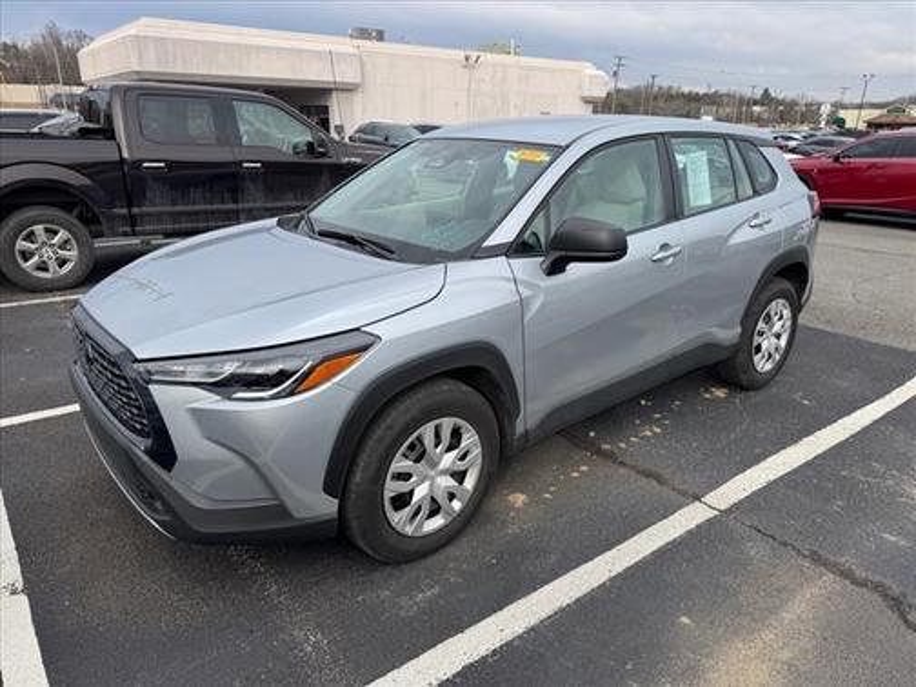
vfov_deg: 56.8
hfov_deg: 71.6
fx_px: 635
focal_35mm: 24
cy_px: 344
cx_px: 458
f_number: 1.78
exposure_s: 1/1488
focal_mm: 6.76
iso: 80
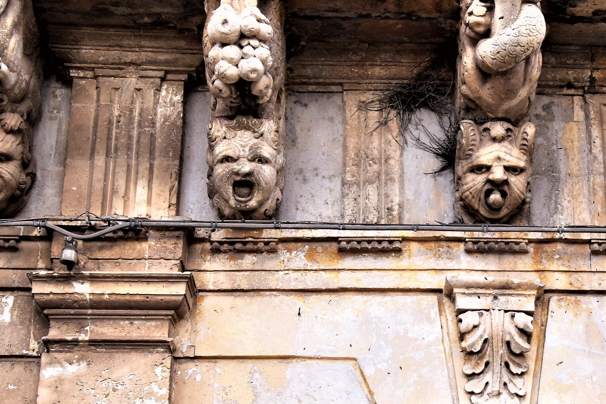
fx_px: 1364
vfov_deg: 16.8
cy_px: 300
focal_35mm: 81
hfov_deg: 24.6
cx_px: 491
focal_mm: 28
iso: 400
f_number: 7.1
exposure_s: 1/200
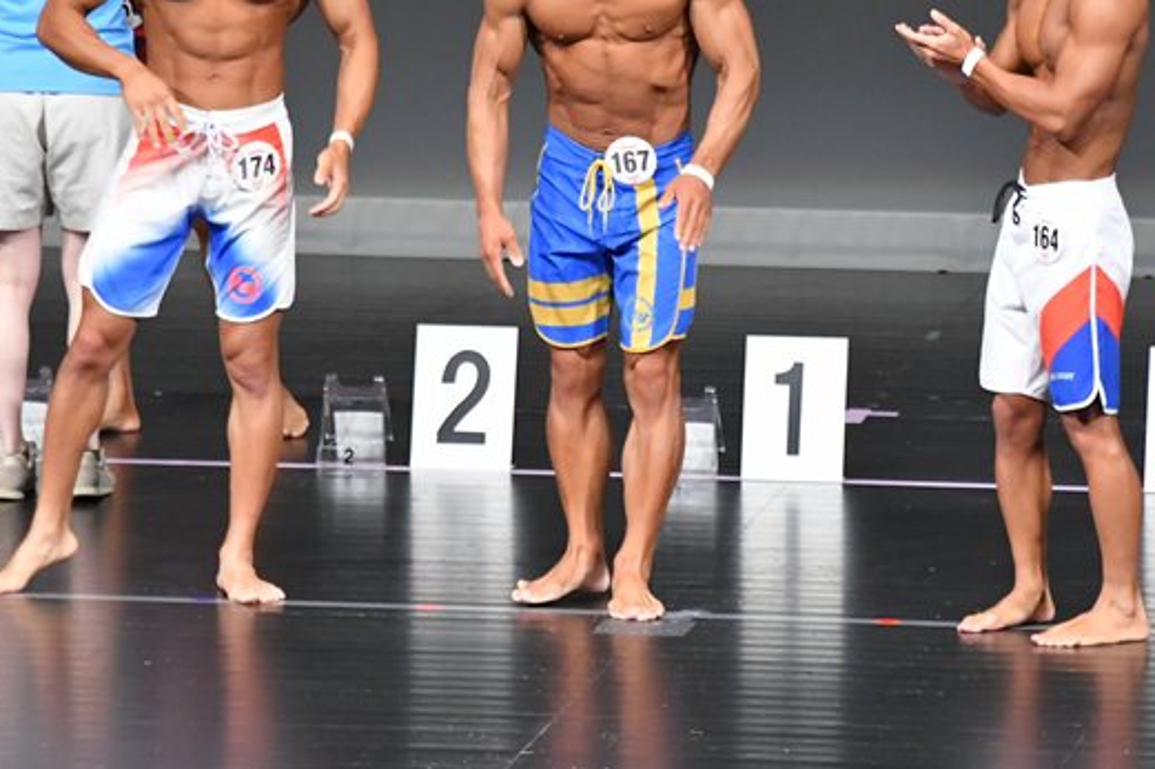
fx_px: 15041
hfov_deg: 4.4
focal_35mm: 469
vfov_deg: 2.9
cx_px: 702
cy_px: 215
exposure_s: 1/400
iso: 5000
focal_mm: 210
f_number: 5.6
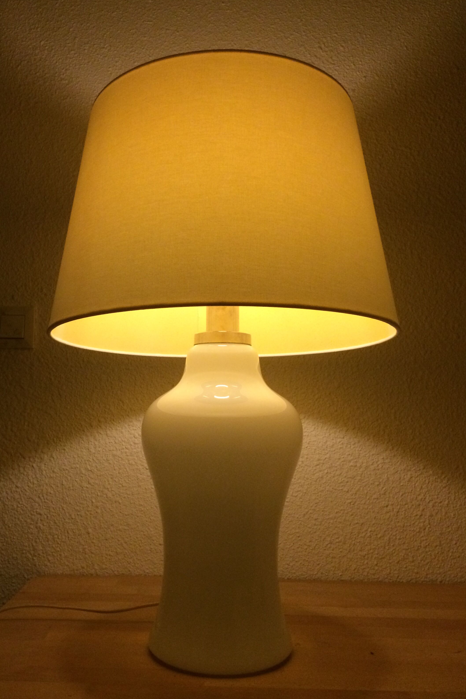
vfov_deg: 60.3
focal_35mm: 31
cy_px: 353
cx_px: 199
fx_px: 602
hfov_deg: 42.2
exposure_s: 1/25
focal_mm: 4.15
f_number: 2.2
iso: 250
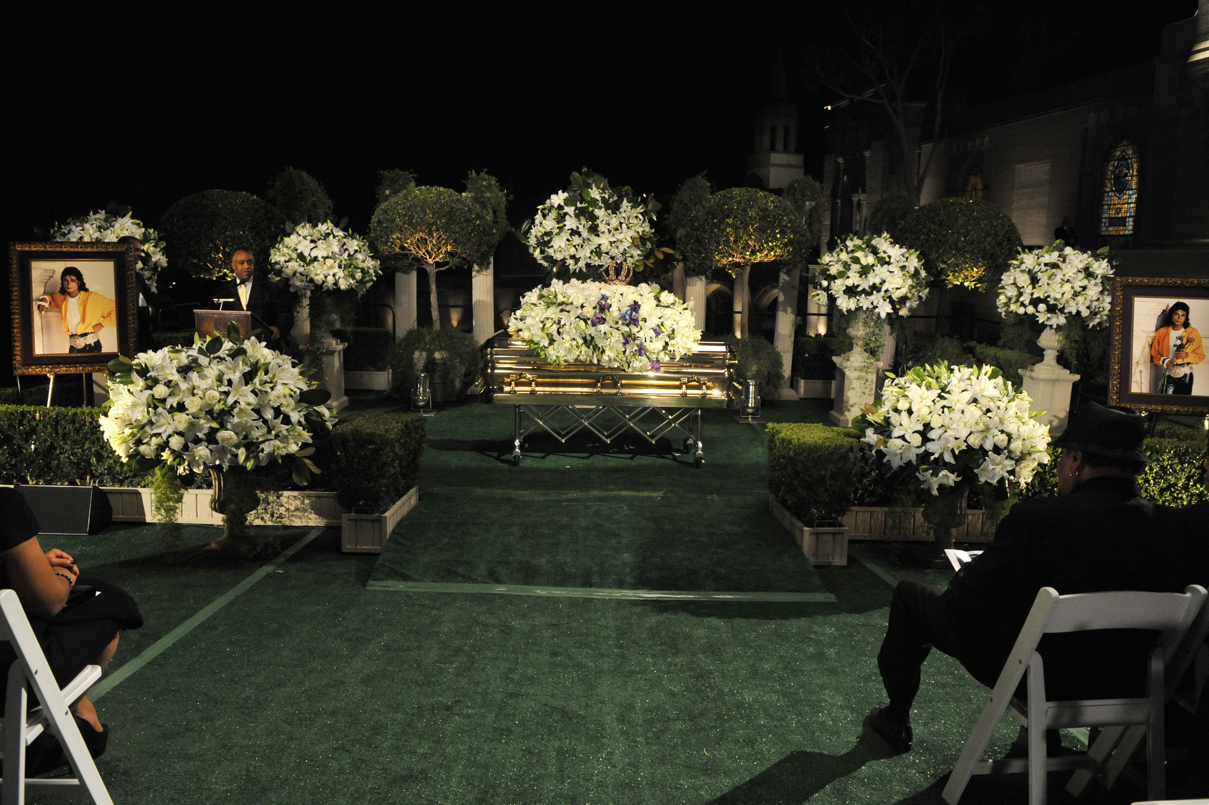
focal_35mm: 24
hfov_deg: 73.8
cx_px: 604
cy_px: 402
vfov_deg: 53.1
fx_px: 806
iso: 3200
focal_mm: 24
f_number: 5
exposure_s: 1/200
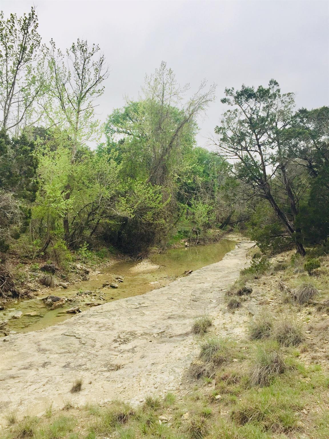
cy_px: 220
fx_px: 367
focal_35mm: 29
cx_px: 164
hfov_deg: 48.2
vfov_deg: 61.7
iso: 32
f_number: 2.2
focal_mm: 4.15
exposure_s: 1/618
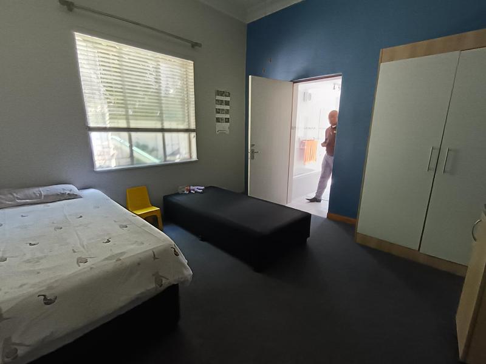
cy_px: 182
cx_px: 243
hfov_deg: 91.0
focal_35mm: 17
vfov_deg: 74.7
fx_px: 239
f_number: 2.2
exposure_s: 1/50
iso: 759
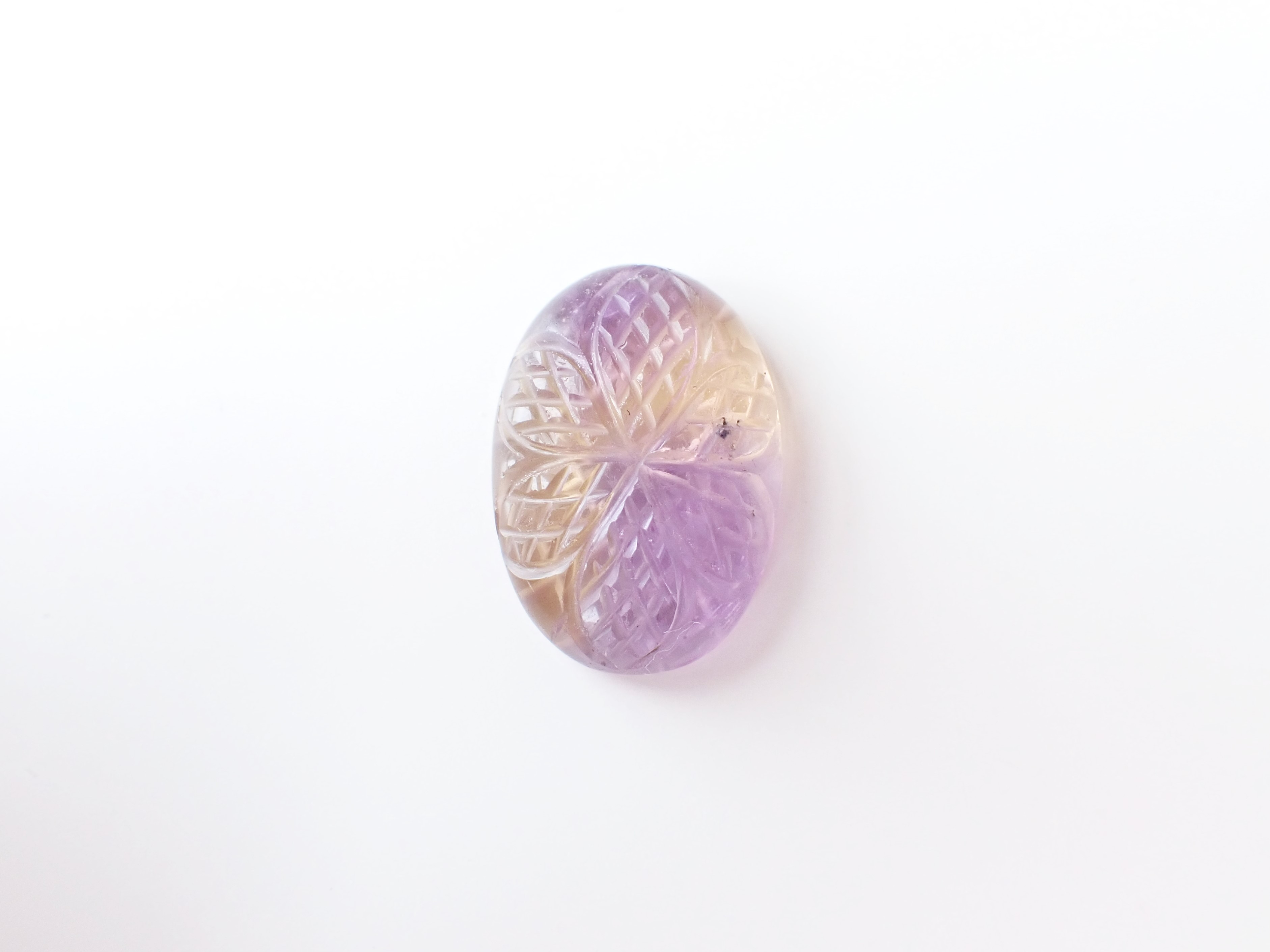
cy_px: 476
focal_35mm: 30
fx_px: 1101
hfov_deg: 60.0
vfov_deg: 46.8
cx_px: 635
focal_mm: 5.4
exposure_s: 1/125
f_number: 3.2
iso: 250
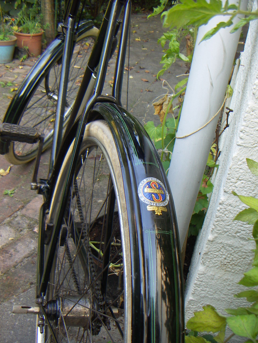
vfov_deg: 51.4
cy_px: 172
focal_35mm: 36
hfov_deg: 39.7
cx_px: 129
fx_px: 358
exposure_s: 1/50
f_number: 2.8
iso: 50
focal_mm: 4.7
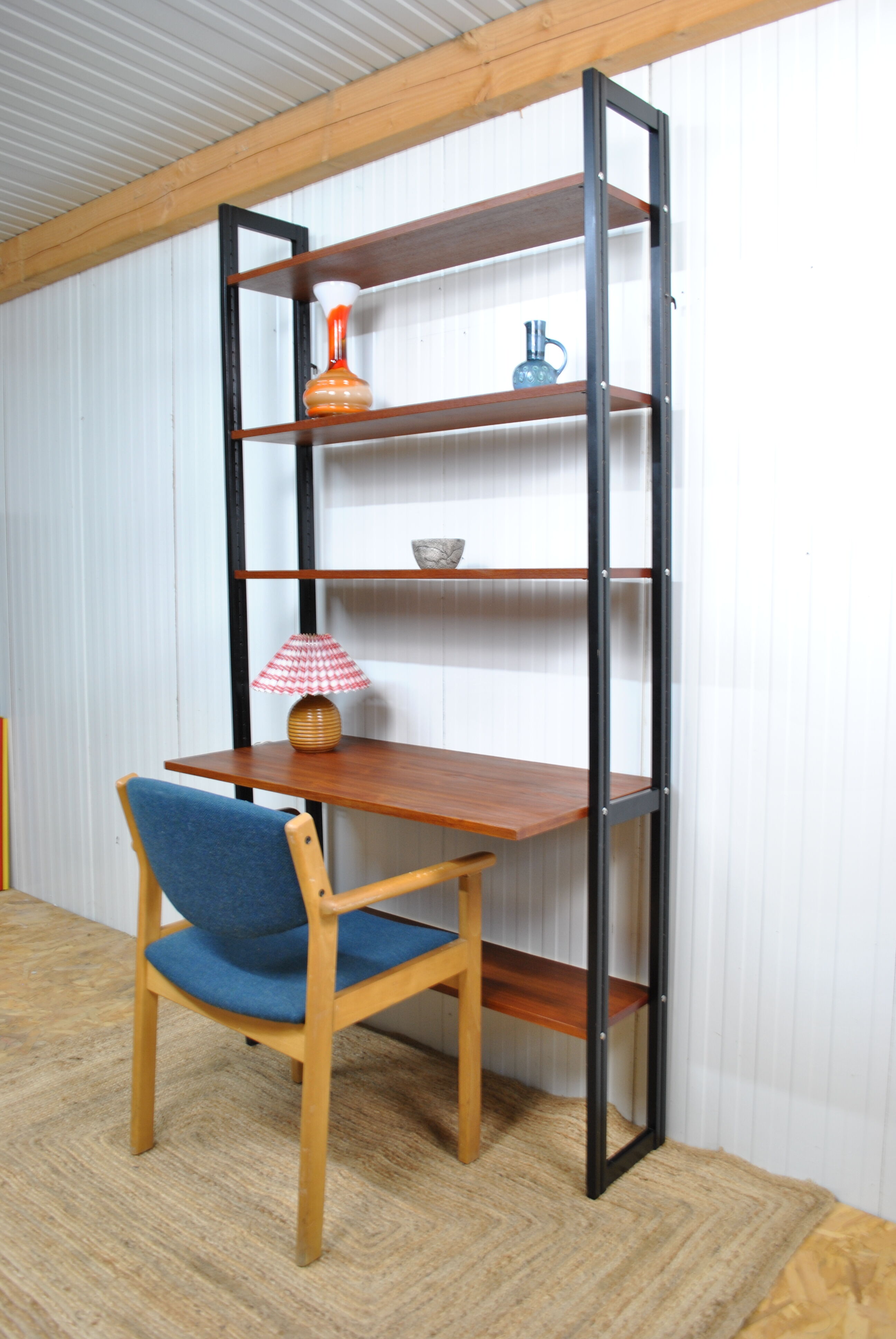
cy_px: 670
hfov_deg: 48.0
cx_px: 448
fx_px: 1005
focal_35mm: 27
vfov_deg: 67.3
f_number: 4.5
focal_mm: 18
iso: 200
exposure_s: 1/10
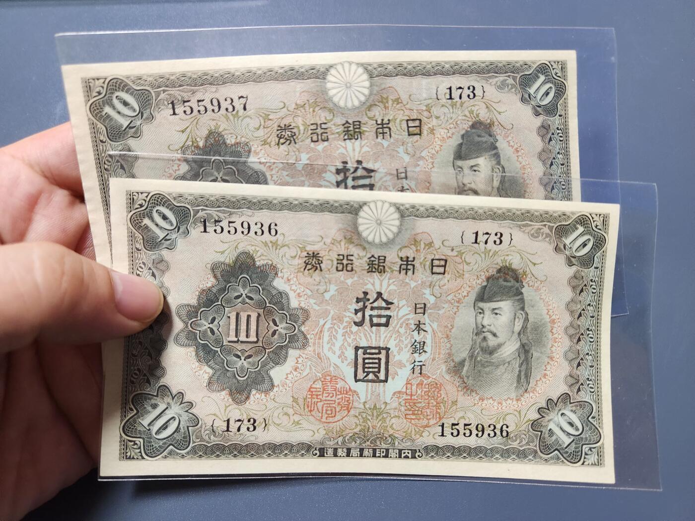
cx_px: 348
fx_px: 462
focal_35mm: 23
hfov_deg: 73.9
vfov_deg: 58.9
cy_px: 260
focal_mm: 5.4
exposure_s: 1/50
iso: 640
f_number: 1.8
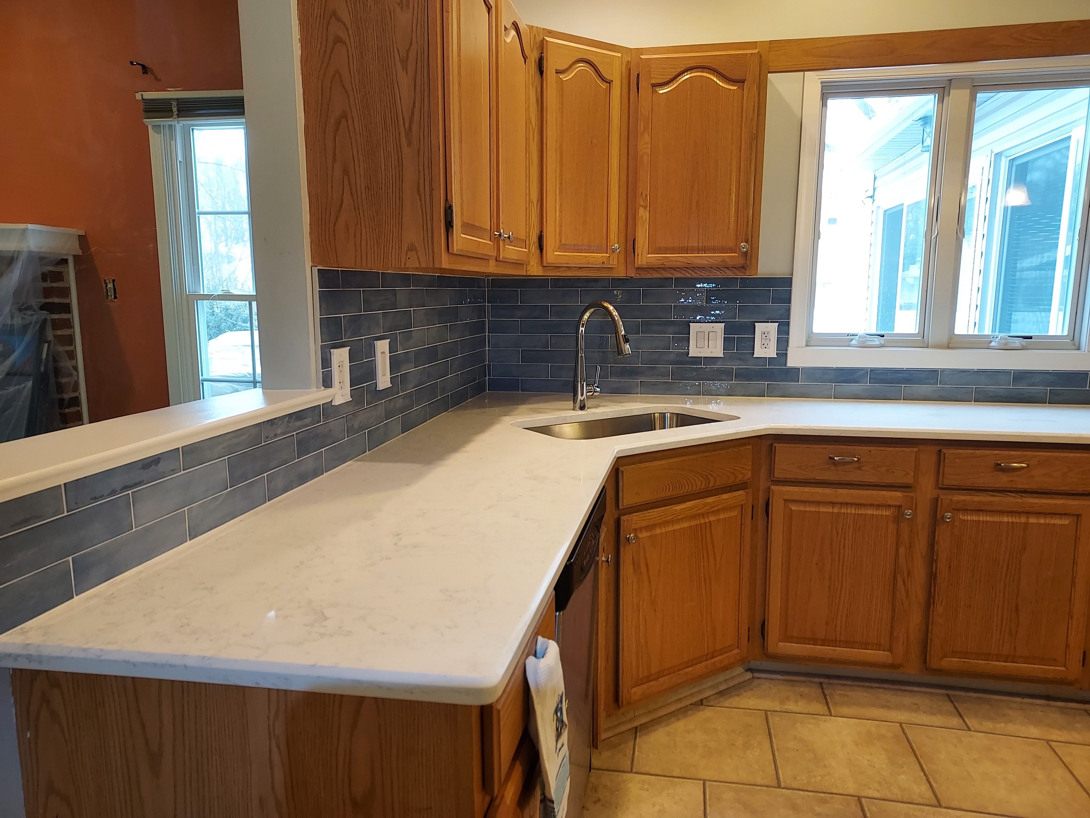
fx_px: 756
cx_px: 545
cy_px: 409
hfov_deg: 71.6
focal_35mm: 24
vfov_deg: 56.8
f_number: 1.8
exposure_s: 1/60
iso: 250
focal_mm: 4.6
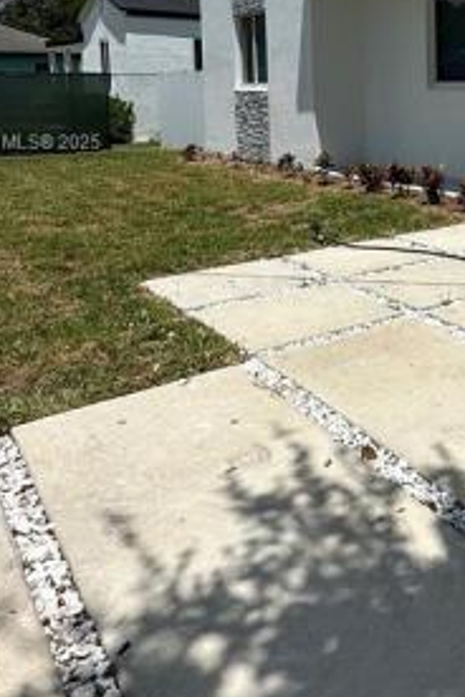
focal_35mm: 38
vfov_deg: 48.0
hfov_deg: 31.3
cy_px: 144
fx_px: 736
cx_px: 505
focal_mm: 2.22
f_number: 2.2
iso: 50
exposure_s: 1/5814
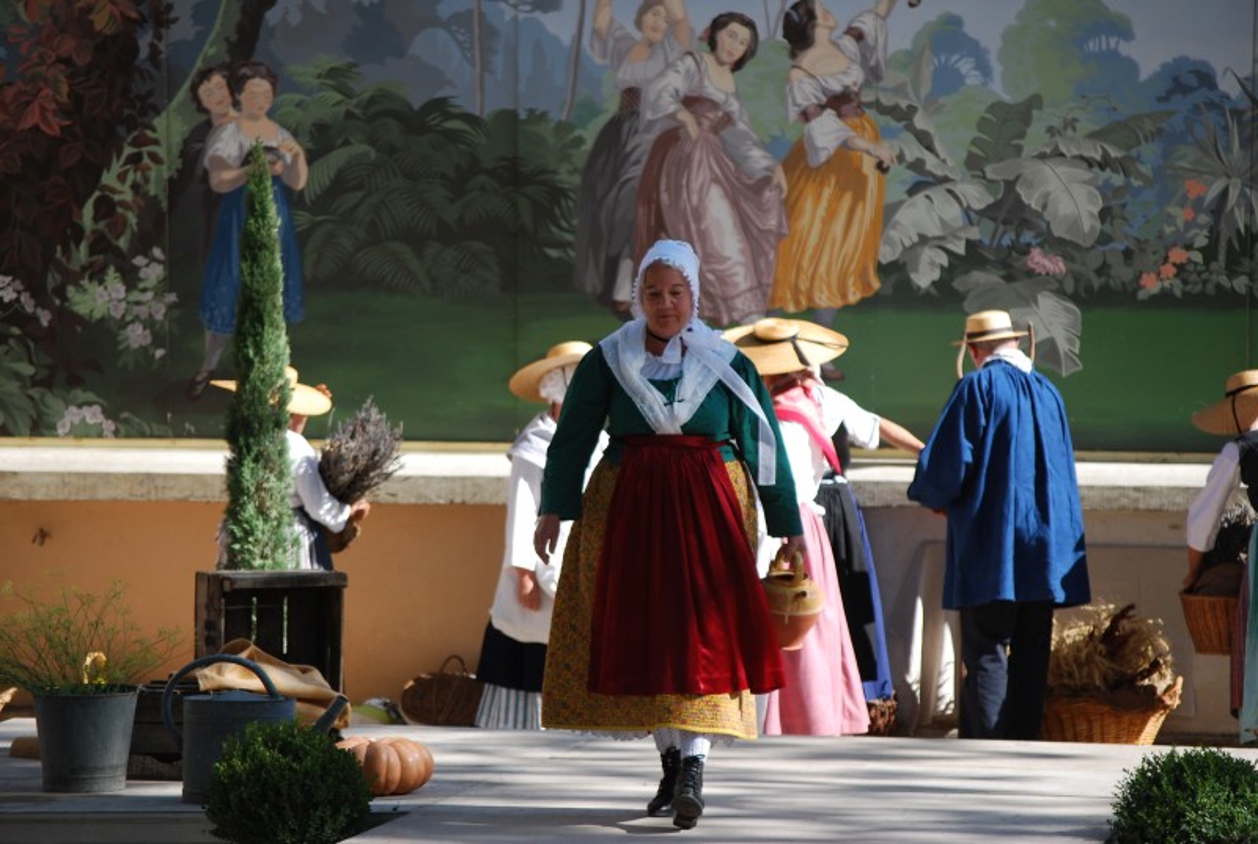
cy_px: 422
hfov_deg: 11.8
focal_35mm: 174
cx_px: 629
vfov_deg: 7.9
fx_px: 6093
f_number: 5.6
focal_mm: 116
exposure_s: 1/500
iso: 200
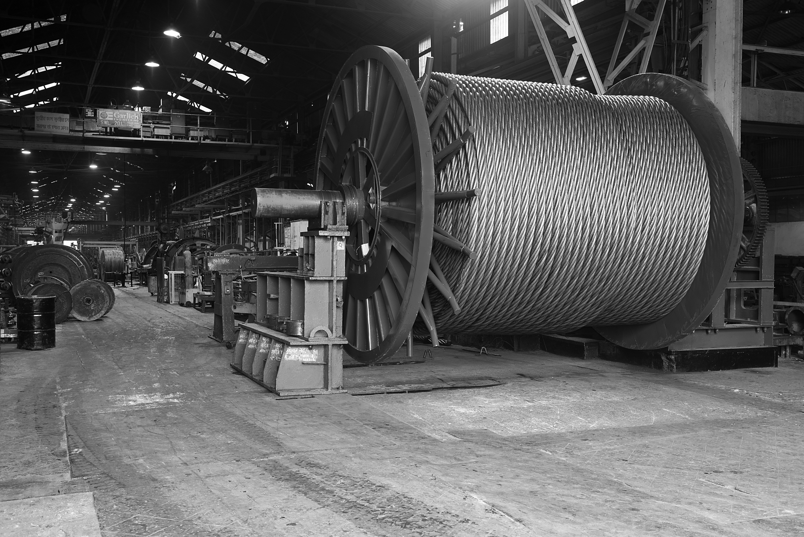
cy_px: 268
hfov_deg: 50.7
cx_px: 402
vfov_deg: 35.1
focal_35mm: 38
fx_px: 849
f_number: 8
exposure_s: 1/4
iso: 400
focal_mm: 38
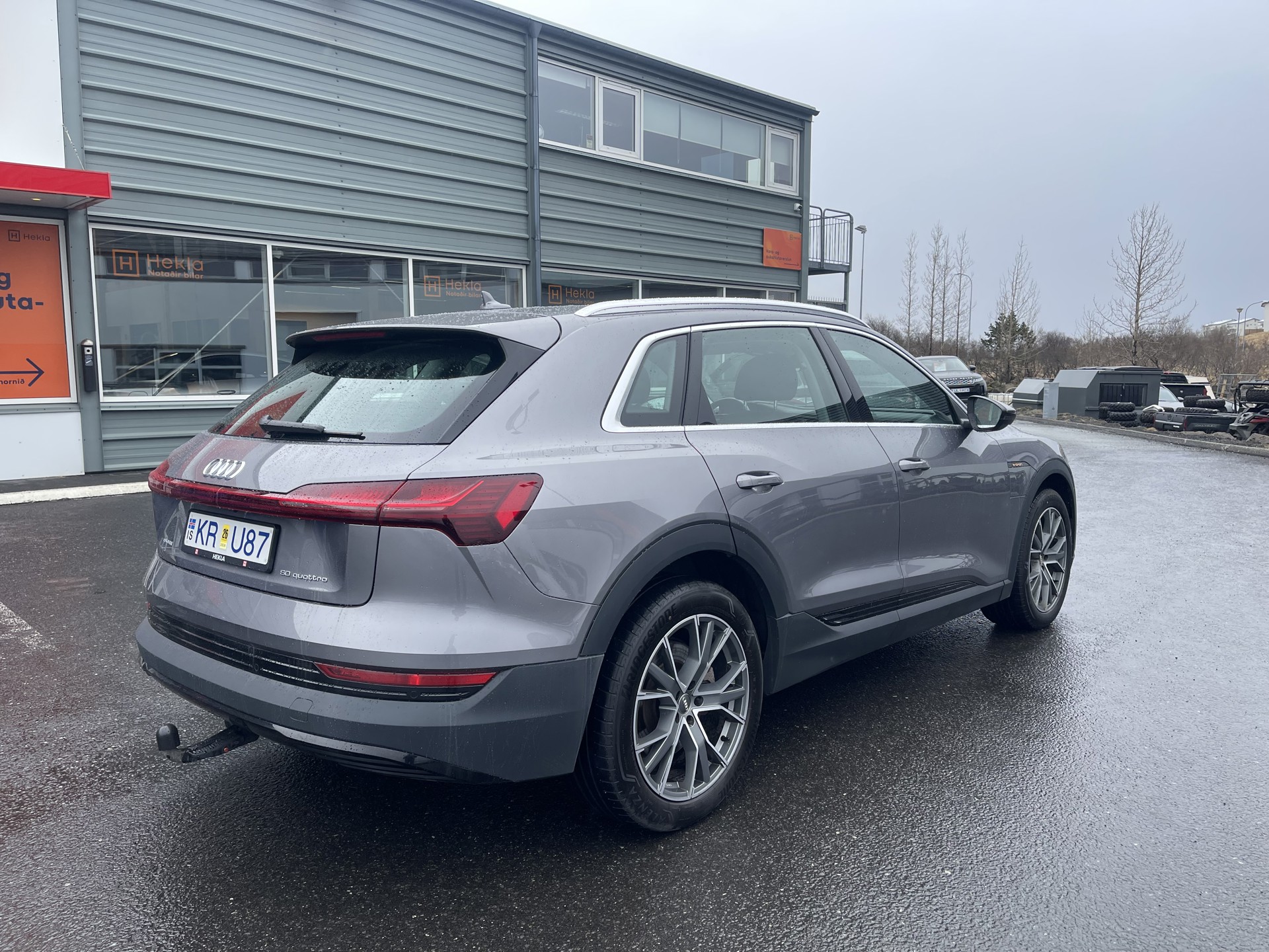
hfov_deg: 69.4
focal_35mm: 25
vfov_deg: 54.9
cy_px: 476
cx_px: 634
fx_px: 916
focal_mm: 5.1
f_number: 1.6
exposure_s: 1/1175
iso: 32
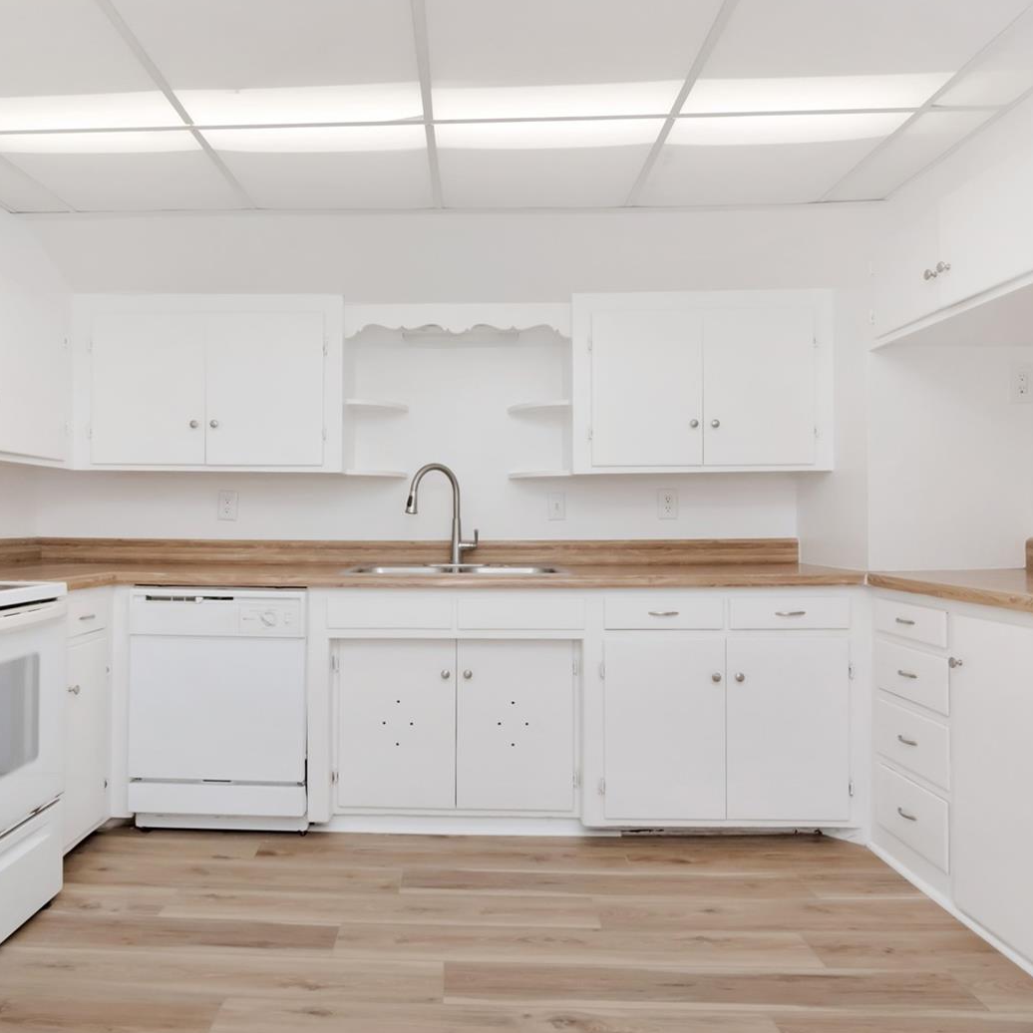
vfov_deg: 70.5
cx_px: 425
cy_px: 521
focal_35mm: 22
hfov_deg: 69.9
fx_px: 731
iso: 640
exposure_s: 1/200
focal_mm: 11
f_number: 11
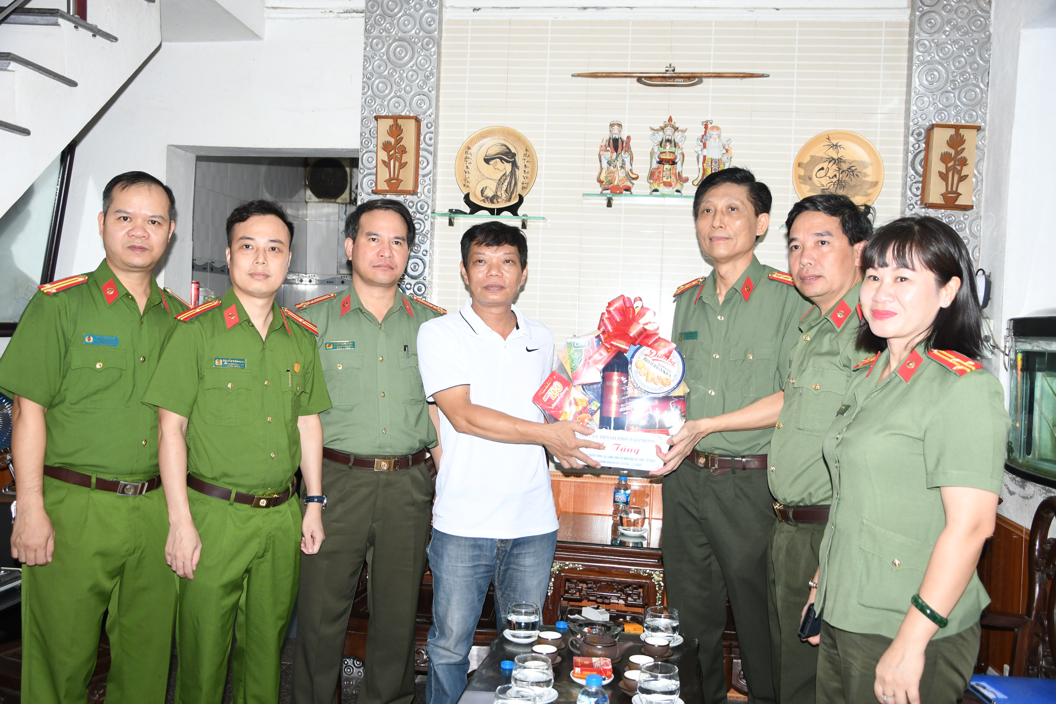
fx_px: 968
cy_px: 352
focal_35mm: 33
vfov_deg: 40.0
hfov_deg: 57.2
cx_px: 528
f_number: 4
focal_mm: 22
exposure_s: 1/200
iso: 640
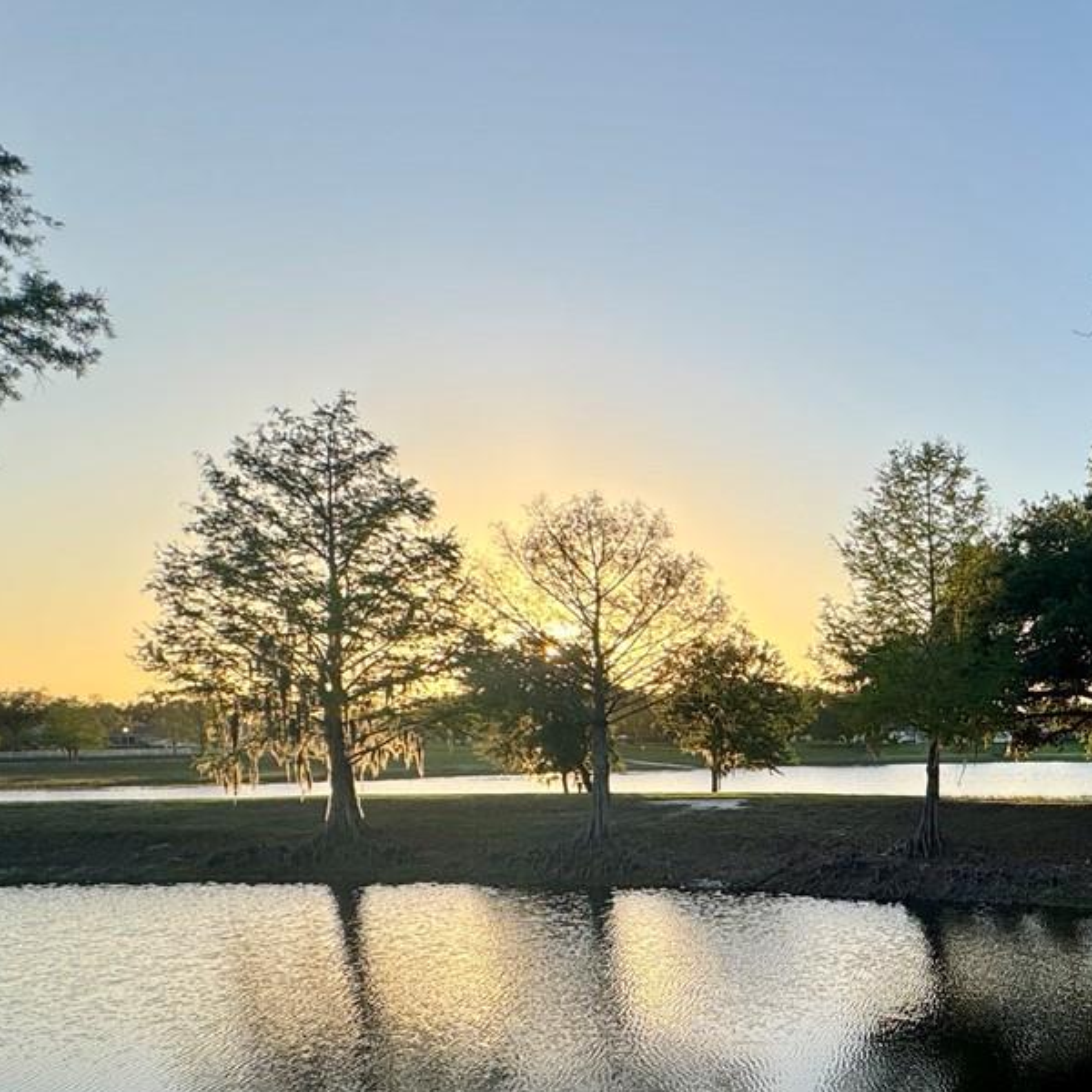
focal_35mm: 33
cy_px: 854
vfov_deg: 47.4
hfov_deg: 42.7
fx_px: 1178
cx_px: 1099
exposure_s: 1/470
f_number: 2.2
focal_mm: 2.22
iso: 40
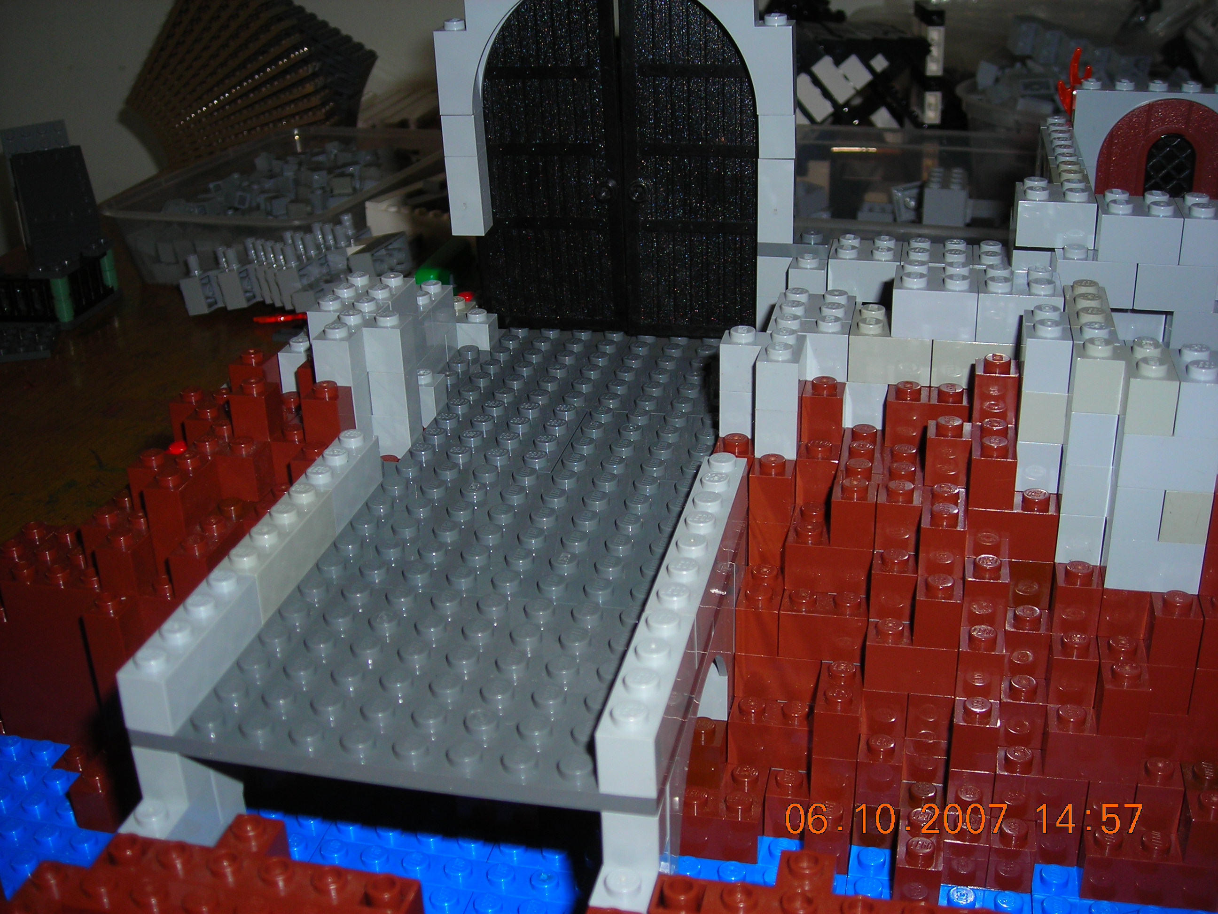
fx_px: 1443
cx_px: 609
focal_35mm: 41
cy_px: 457
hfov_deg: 45.8
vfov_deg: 35.1
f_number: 3.3
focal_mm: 6.8
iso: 50
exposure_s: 1/60.1
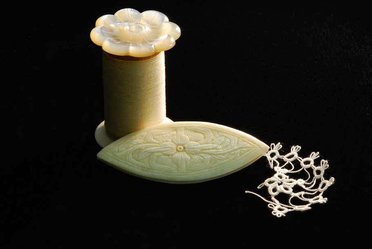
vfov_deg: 8.3
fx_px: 1712
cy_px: 123
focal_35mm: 166
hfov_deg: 12.4
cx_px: 189
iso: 100
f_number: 18
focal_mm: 105
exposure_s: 1
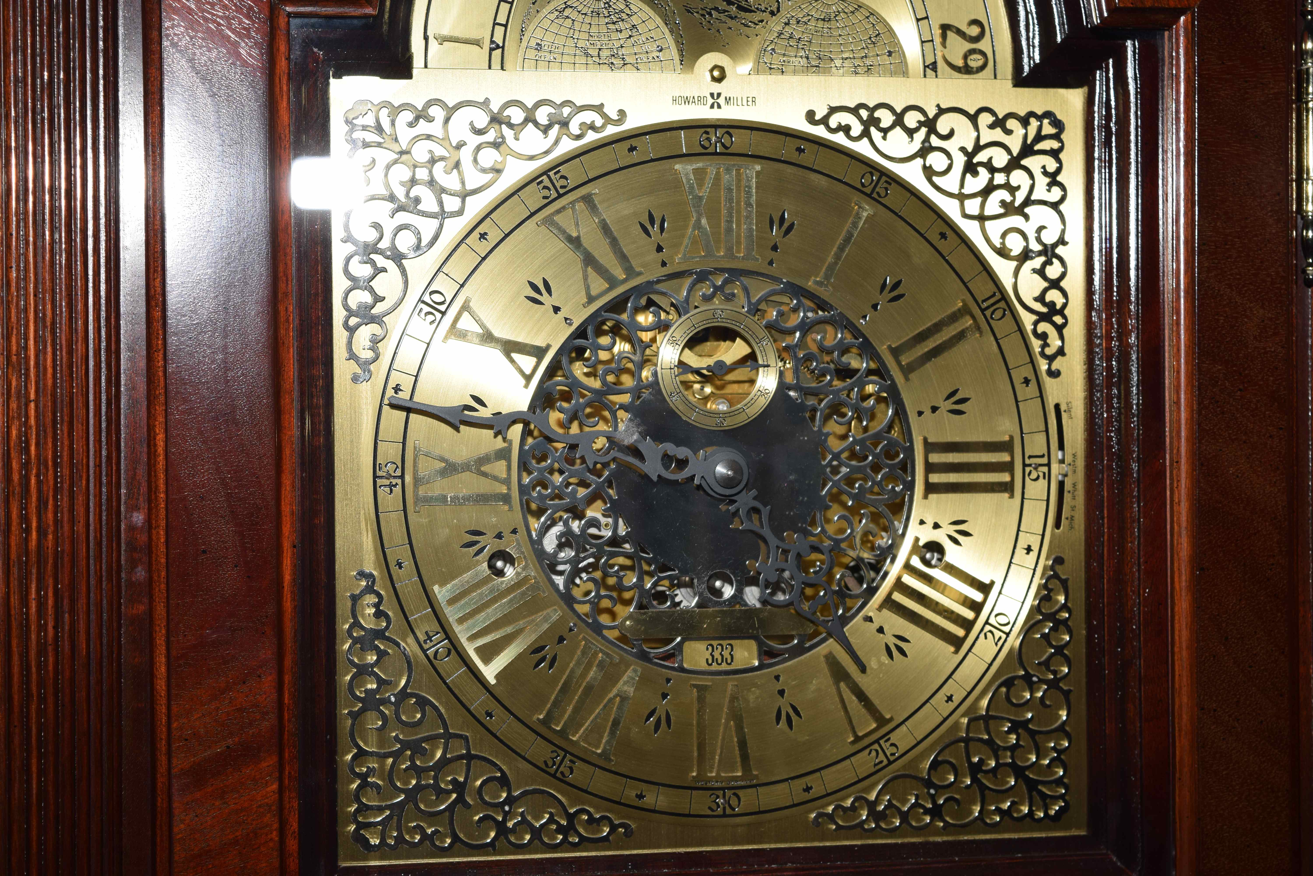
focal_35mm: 72
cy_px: 438
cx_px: 656
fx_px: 2626
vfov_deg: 18.9
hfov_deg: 28.1
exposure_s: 1/200
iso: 100
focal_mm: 48
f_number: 8
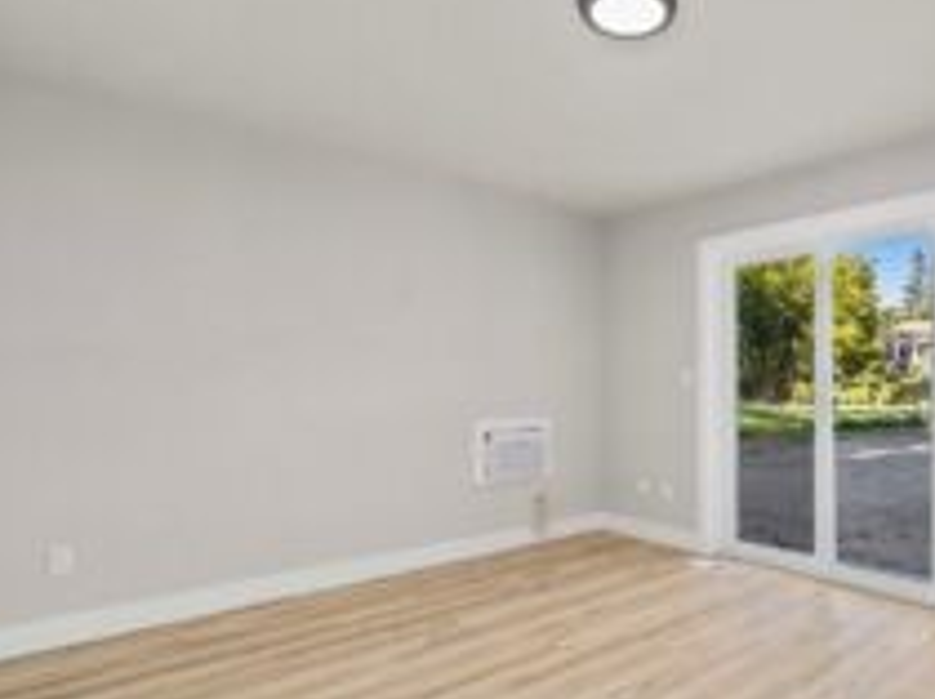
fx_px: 594
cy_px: 350
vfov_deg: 61.0
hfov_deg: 72.4
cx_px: 672
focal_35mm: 22
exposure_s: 1/60
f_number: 8
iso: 125
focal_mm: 12
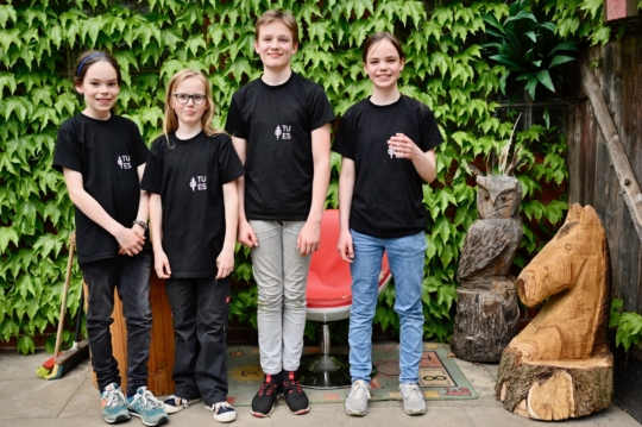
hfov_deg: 54.5
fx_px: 624
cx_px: 321
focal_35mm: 35
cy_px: 214
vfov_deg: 37.8
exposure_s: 1/640
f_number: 1.8
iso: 100
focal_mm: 35
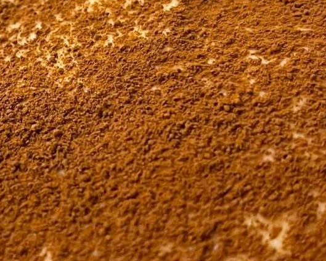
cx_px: 20
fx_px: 926
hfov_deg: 19.5
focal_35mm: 96
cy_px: 40
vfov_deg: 15.9
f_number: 1.6
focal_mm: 5.1
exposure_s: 1/59
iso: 500
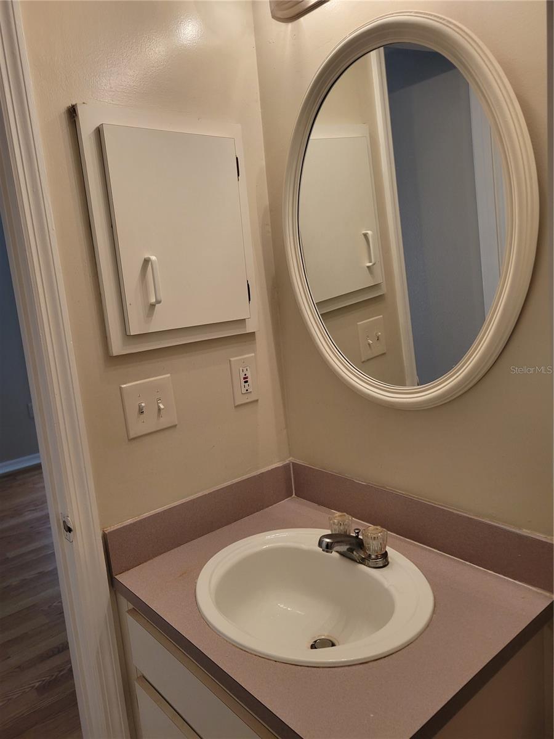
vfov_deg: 67.3
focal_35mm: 26
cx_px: 277
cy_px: 370
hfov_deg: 53.1
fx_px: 555
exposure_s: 1/120
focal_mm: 5.4
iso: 80
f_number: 1.8
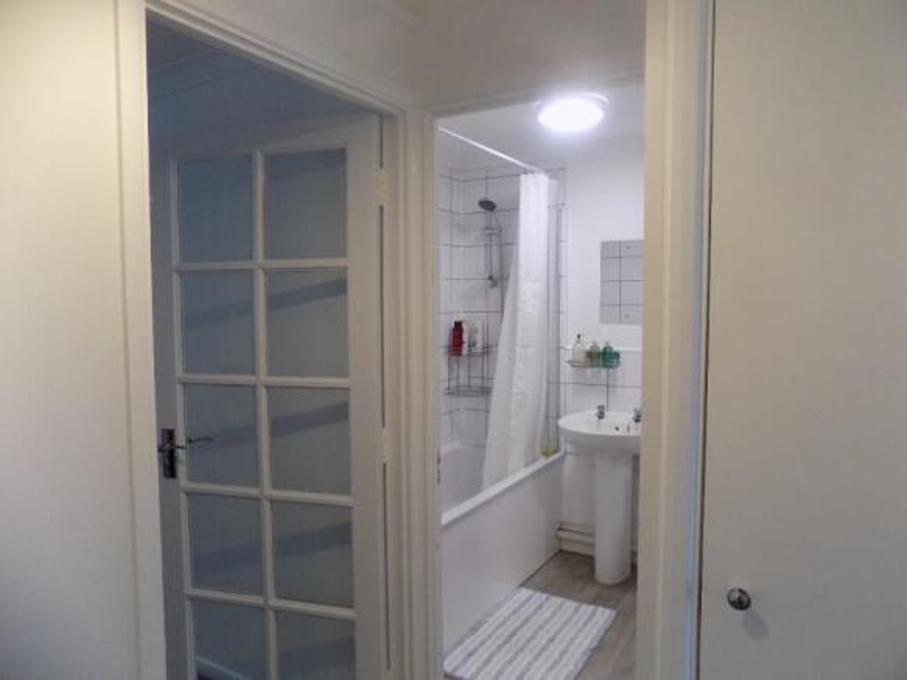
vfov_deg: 58.9
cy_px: 340
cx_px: 454
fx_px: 603
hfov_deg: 73.9
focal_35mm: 23
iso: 160
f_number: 3.1
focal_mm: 4
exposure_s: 1/30
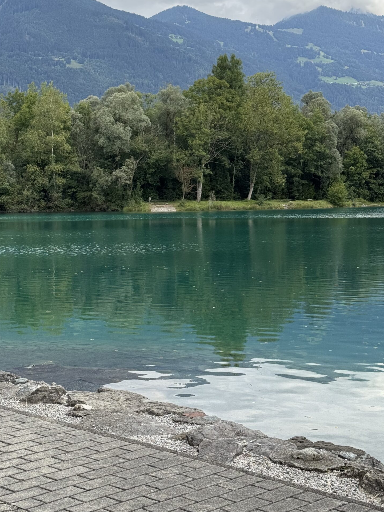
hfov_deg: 22.9
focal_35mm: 64
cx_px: 181
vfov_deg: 30.2
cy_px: 200
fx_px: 947
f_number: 1.78
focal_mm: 6.76
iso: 64
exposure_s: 1/2833
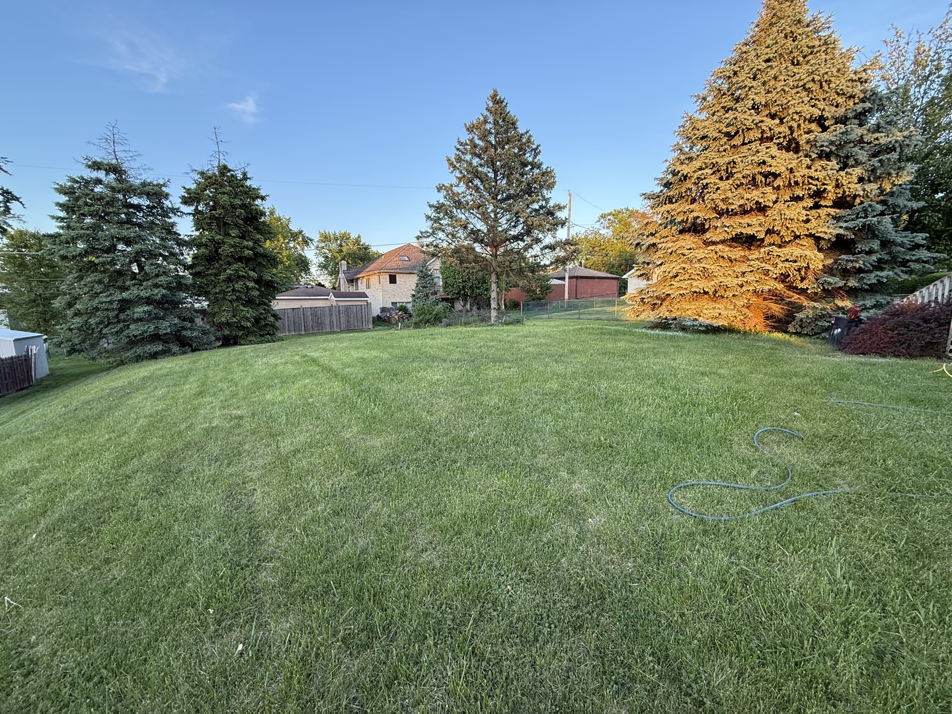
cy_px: 357
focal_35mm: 14
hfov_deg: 102.1
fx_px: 385
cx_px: 476
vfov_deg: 85.7
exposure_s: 1/99
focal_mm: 2.22
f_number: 2.2
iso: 80
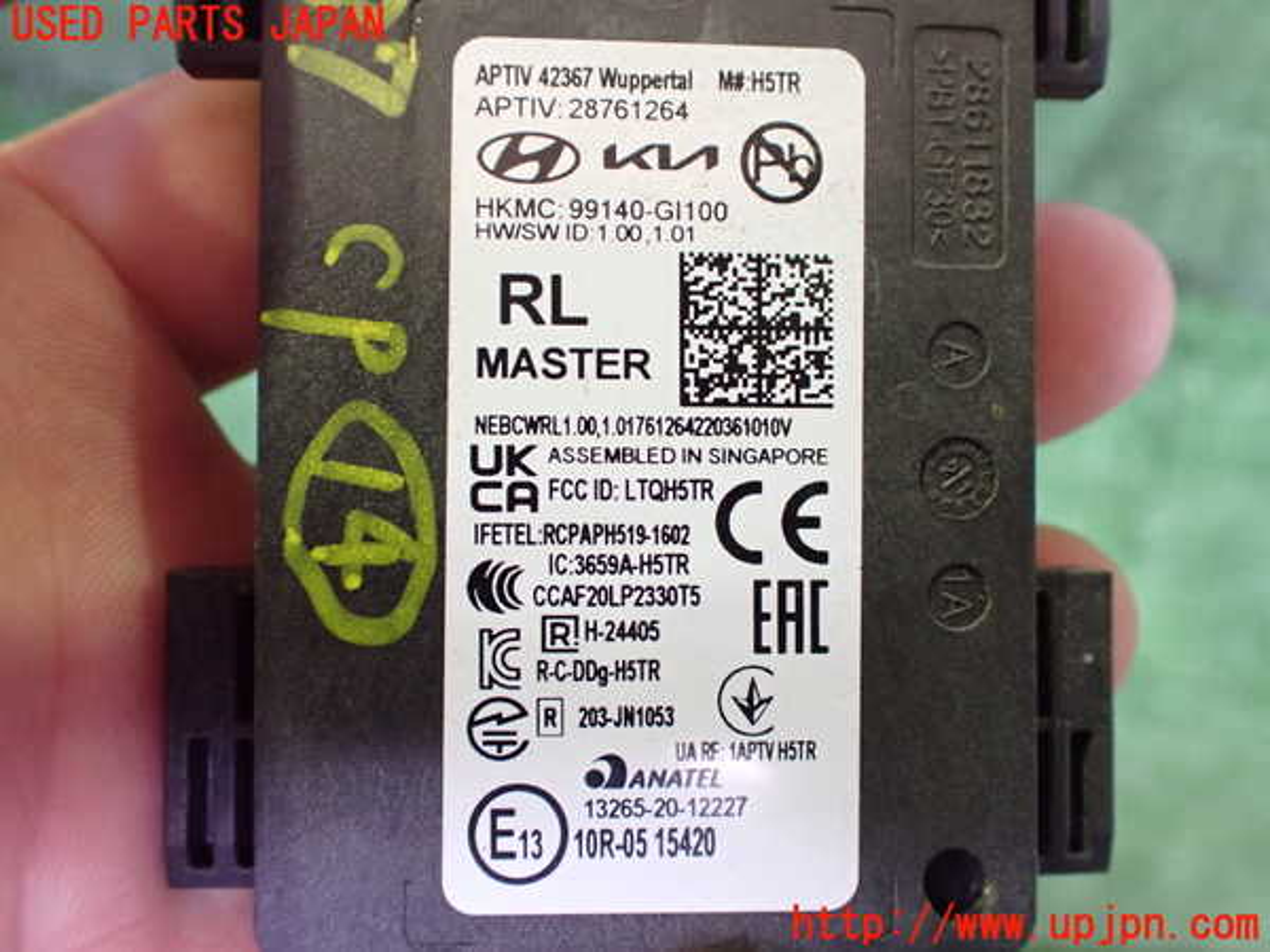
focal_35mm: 30
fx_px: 1101
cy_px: 476
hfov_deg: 60.0
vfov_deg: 46.8
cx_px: 635
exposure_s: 1/30
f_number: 2.3
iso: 1250
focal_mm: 5.4
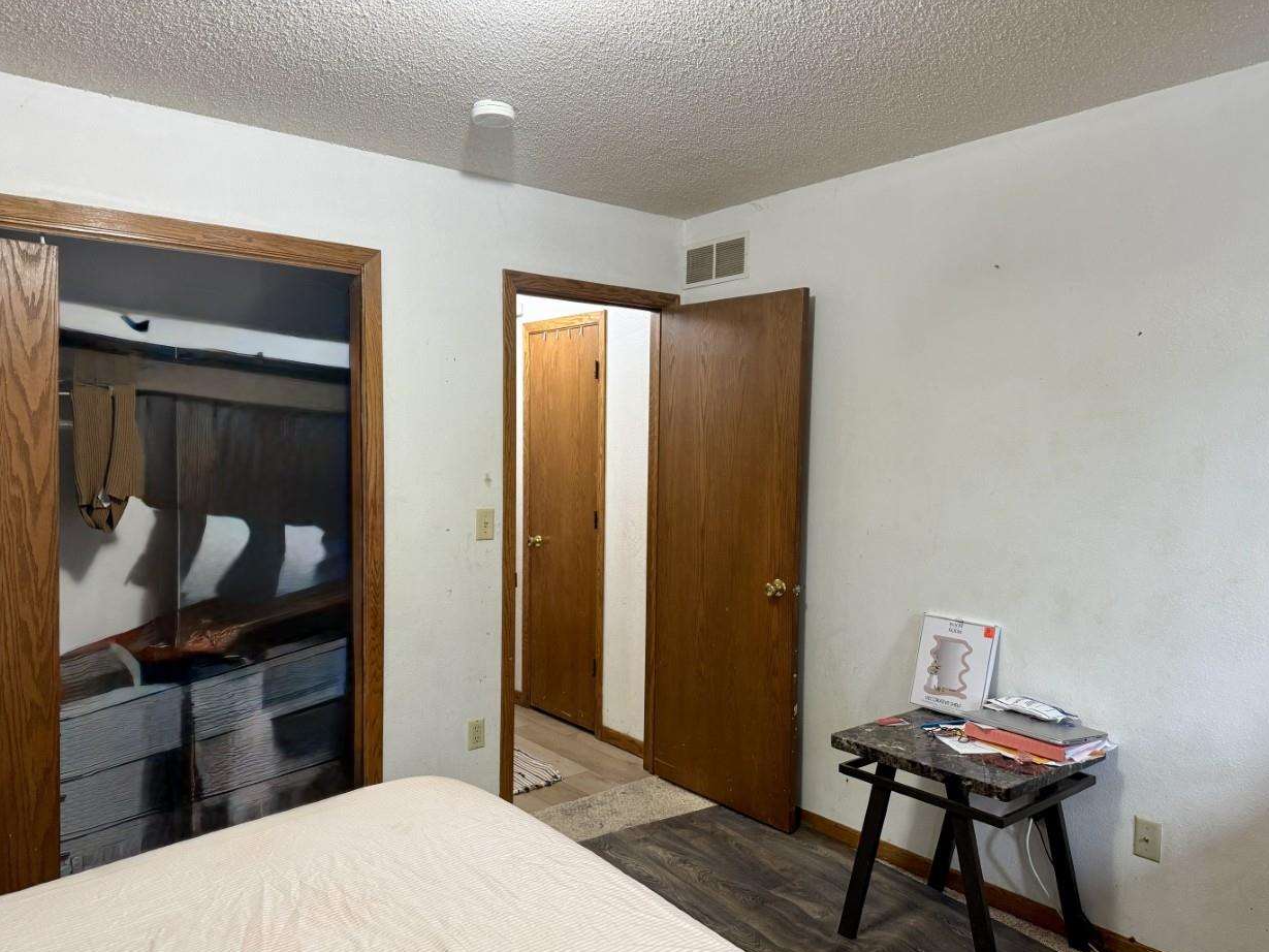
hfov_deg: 69.4
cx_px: 627
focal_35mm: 25
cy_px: 494
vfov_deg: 54.9
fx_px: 917
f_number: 1.78
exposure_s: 1/60
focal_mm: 6.76
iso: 320
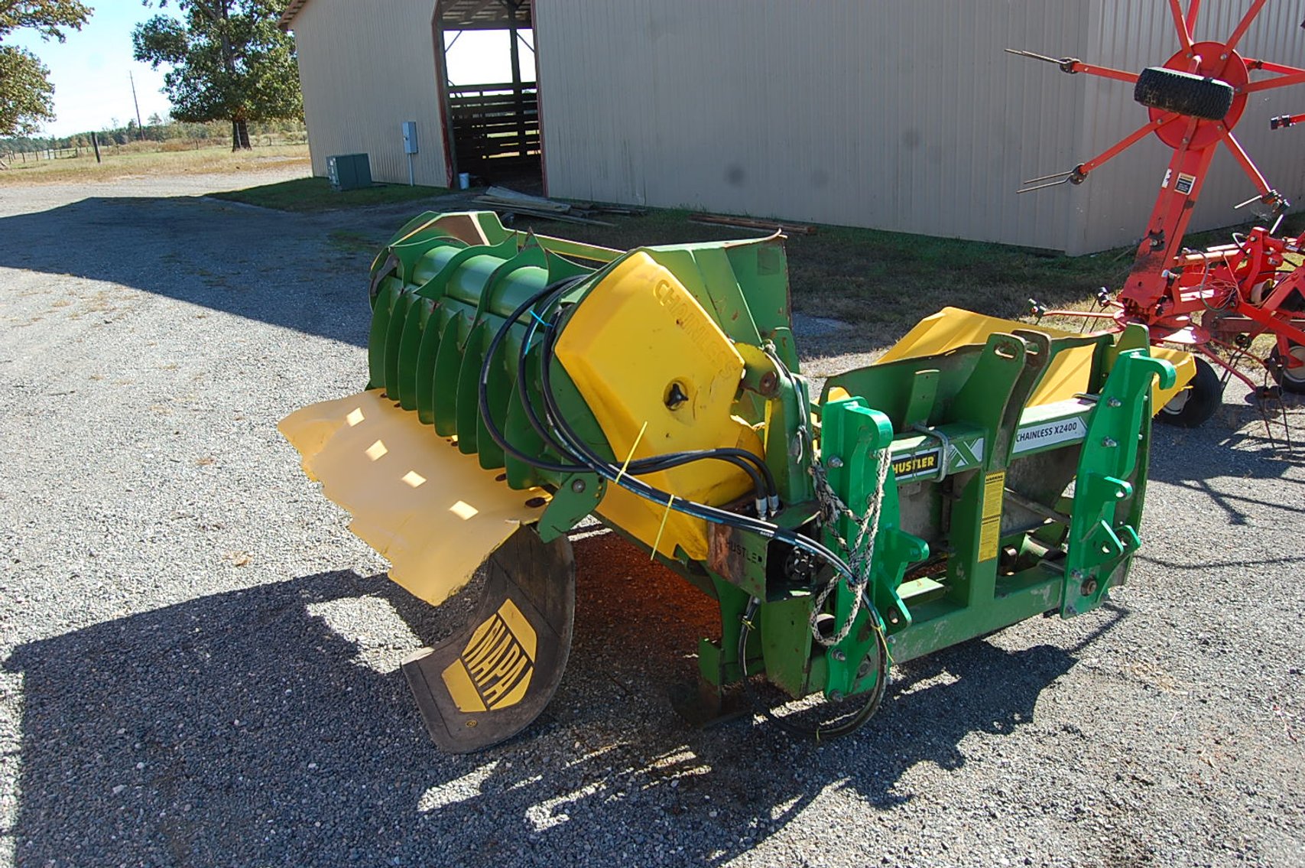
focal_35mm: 27
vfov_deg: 47.9
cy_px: 434
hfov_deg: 67.4
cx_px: 652
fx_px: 978
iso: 200
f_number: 7.1
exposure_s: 1/200
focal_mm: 18
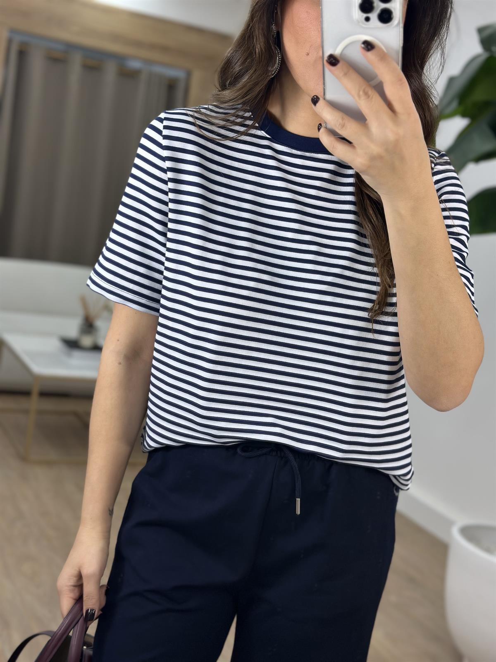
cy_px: 331
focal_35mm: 48
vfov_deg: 39.7
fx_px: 917
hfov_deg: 30.3
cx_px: 248
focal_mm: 6.86
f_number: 1.78
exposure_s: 1/147
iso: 64
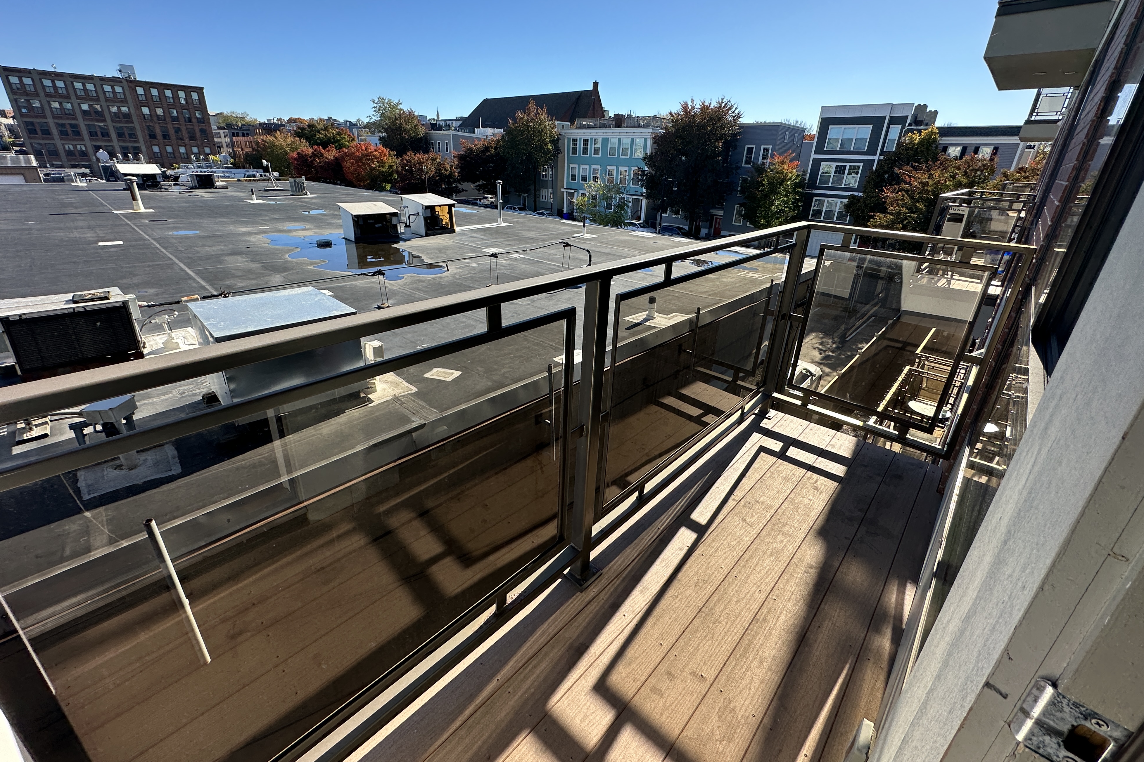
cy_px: 351
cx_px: 564
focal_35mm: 15
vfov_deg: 77.2
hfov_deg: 100.4
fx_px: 477
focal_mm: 2.22
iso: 40
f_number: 2.2
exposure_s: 1/654
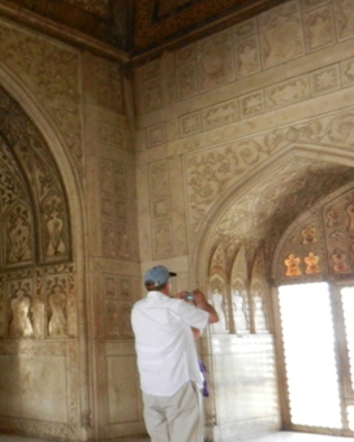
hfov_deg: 30.3
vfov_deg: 40.3
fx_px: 602
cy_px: 230
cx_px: -7
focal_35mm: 46
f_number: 3.5
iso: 640
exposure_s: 1/100
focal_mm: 4.5
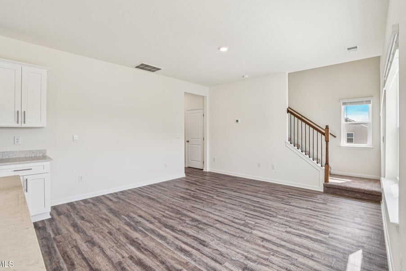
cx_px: 194
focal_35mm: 16
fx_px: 180
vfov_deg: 73.7
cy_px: 133
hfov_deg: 96.7
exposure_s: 1/25
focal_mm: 15
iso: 100
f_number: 11
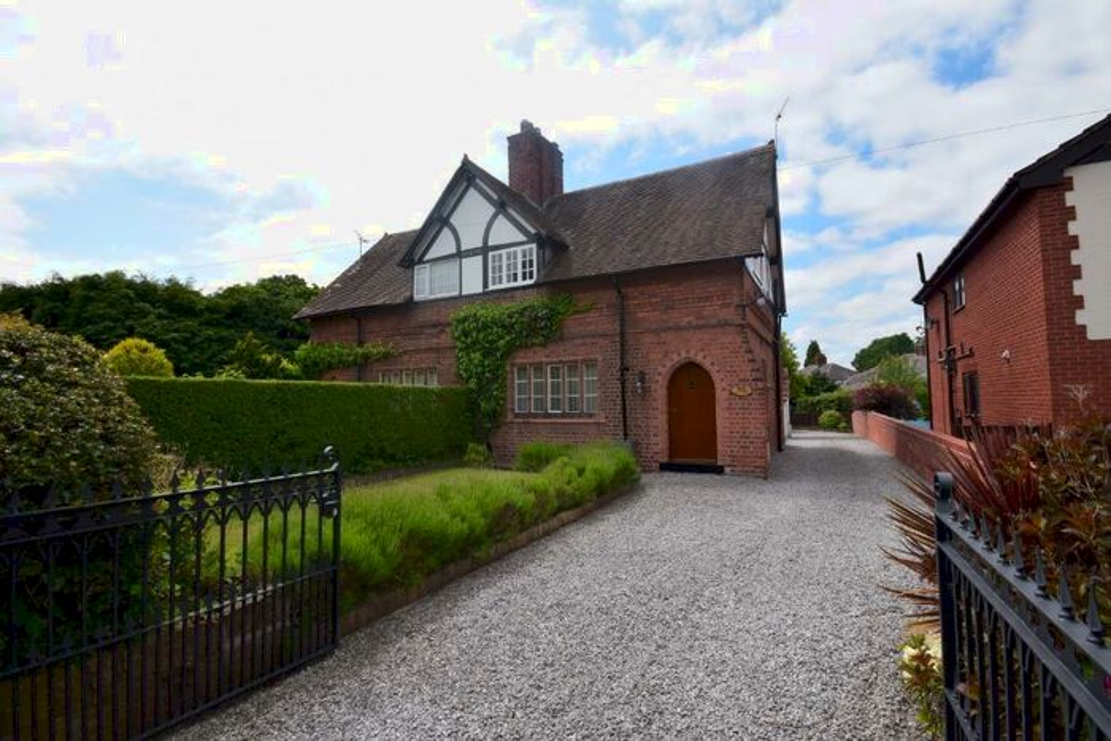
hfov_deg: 100.4
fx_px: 463
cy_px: 370
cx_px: 556
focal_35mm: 15
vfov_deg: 77.4
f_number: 11
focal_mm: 10
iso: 400
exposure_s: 1/500
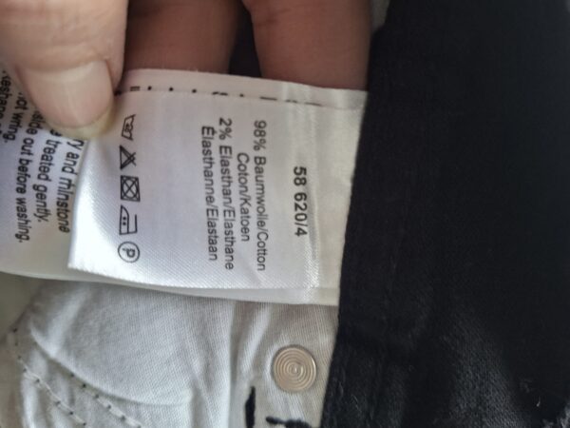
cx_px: 285
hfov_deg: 73.9
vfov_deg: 58.9
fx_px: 379
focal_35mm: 23
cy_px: 214
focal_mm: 5.54
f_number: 1.8
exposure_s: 1/100
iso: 320
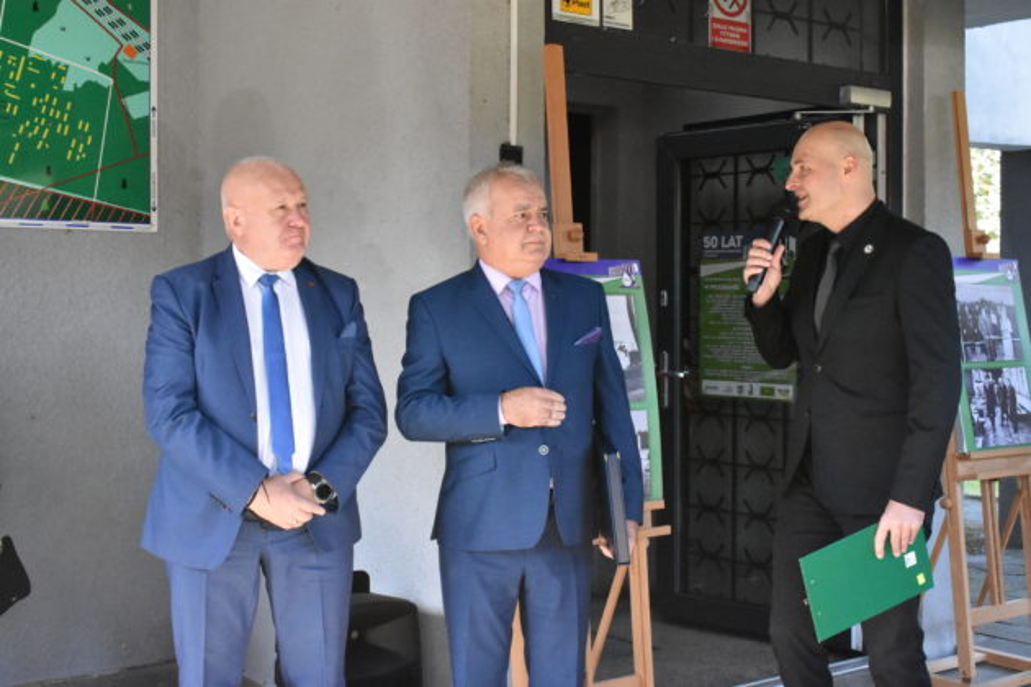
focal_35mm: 51
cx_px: 516
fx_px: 1460
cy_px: 344
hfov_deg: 38.9
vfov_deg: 26.5
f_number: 11
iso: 8000
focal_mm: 34
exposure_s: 1/500
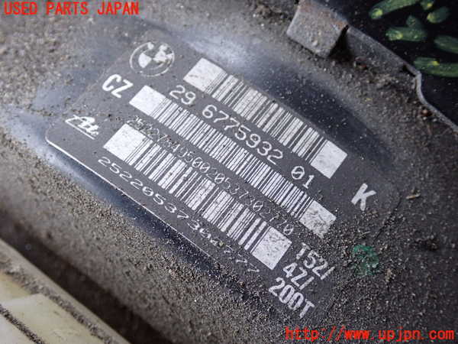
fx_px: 582
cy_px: 172
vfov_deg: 32.9
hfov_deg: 42.9
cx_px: 229
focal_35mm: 44
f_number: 2.9
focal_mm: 7.84
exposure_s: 1/125
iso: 800
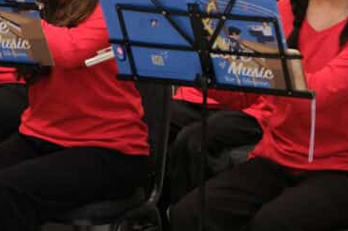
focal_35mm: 233
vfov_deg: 5.9
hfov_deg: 8.7
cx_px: -58
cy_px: 48
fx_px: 2251
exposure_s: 1/80
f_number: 4
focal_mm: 55
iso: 800
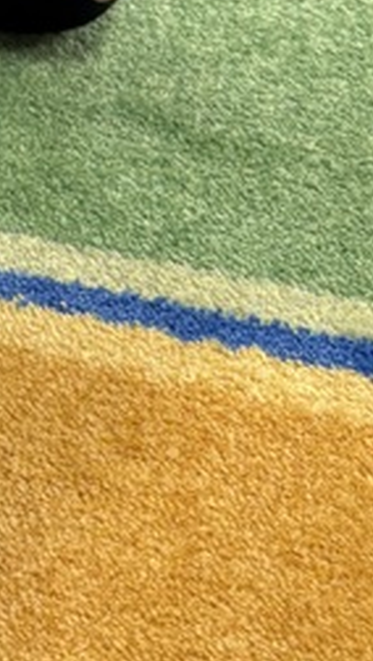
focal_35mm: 115
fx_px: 2019
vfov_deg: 17.4
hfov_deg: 9.7
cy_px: -210
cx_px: -402
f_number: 1.6
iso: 100
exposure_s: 1/60
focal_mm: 5.96
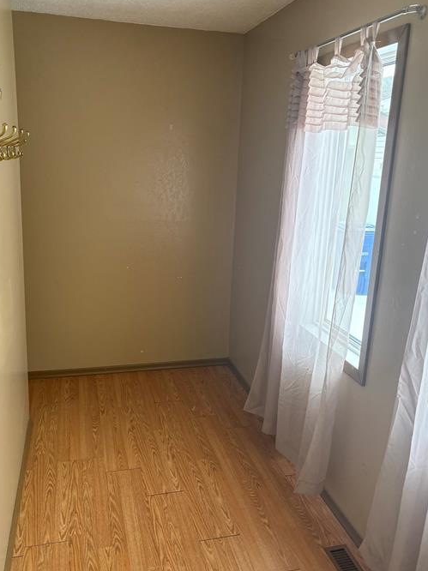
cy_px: 270
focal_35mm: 30
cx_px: 196
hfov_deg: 46.7
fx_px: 495
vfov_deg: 59.9
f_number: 1.6
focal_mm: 5.96
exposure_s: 1/136
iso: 100
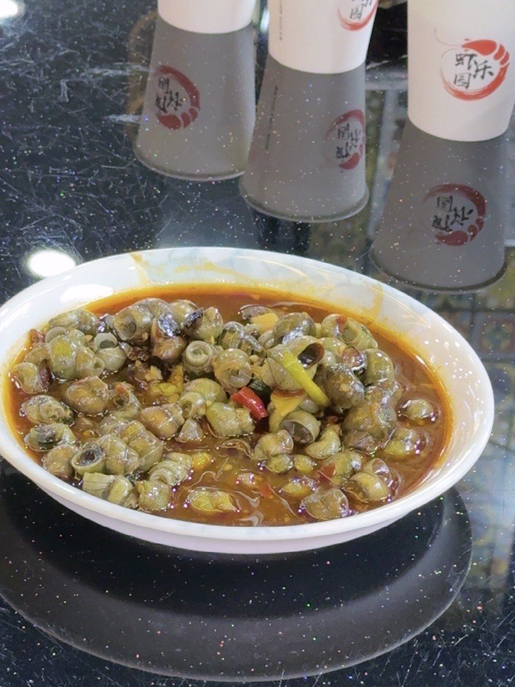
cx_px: 254
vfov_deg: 22.8
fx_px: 1706
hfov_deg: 17.2
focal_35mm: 86
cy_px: 377
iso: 320
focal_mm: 6.76
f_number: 1.78
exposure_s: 1/50
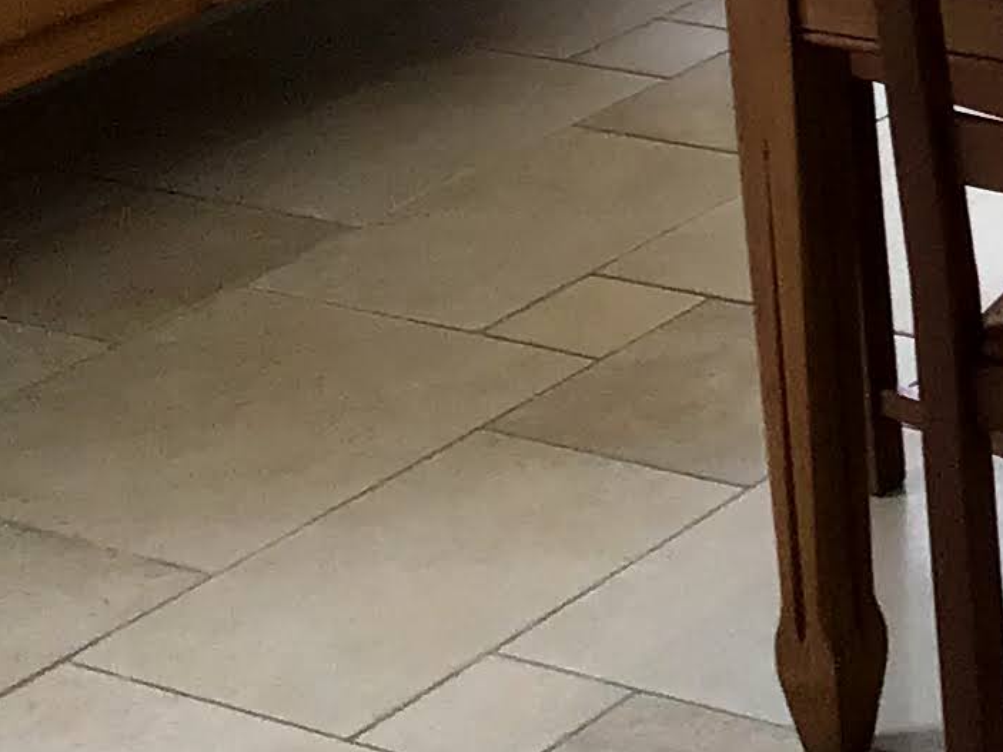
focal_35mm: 144
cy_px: -661
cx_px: 1502
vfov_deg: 9.7
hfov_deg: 13.0
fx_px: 4172
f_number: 2.4
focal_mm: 3.3
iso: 32
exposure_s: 1/50
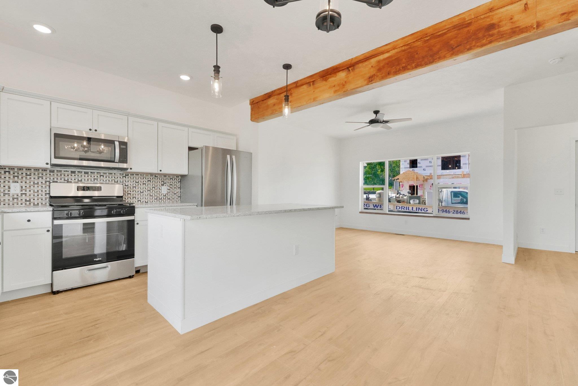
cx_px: 289
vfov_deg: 75.8
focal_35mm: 15
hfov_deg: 98.9
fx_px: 247
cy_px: 193
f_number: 13
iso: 2500
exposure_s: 1/320
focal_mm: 15.4
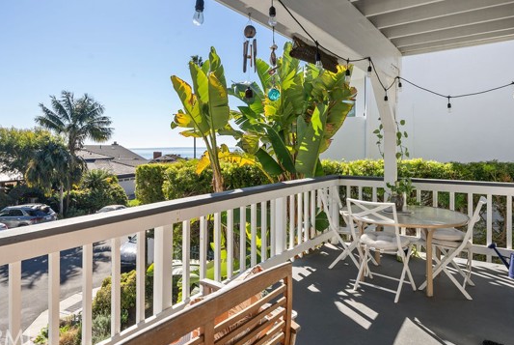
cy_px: 145
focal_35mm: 24
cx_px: 246
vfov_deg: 53.0
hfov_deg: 73.6
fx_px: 343
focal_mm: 20
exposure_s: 1/25
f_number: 10
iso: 64
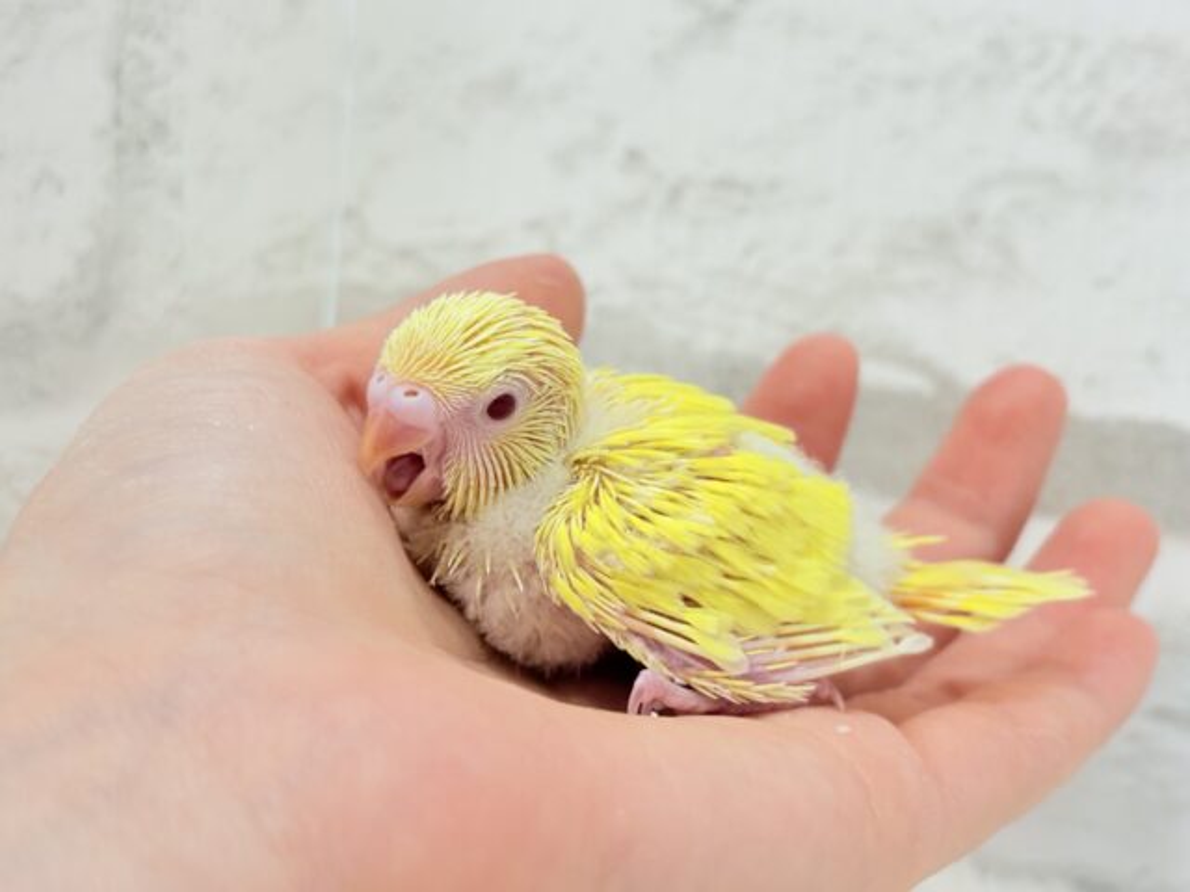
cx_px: 595
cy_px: 446
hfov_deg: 36.8
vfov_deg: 28.0
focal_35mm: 52
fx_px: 1788
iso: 50
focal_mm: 5.96
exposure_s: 1/50
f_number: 1.6
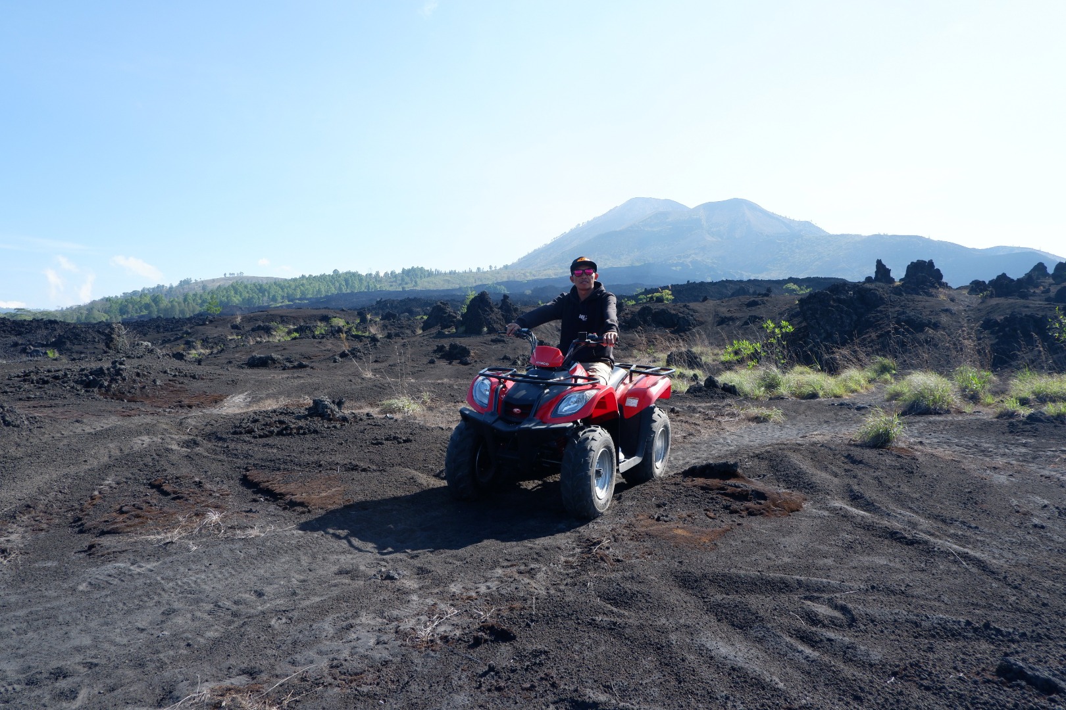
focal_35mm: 23
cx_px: 533
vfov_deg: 55.1
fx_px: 681
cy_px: 355
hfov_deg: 76.1
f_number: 8
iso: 200
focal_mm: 15
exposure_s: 1/250
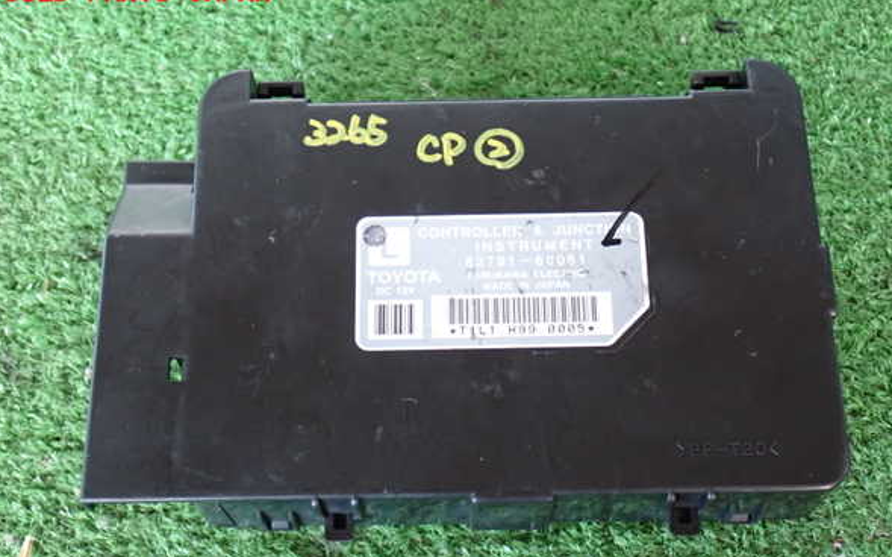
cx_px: 450
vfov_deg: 24.0
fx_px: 1313
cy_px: 313
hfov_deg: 37.5
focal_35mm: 54
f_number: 3.2
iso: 800
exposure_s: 1/40
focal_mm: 9.01
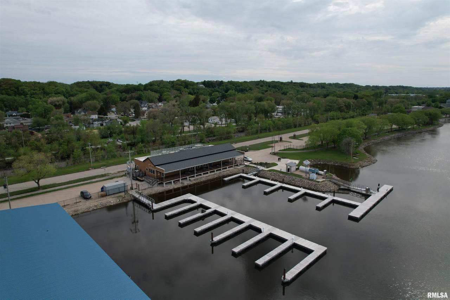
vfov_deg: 57.2
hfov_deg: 78.6
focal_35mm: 22
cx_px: 225
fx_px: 275
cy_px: 150
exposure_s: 1/2500
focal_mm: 8.38
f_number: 2.8
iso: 100
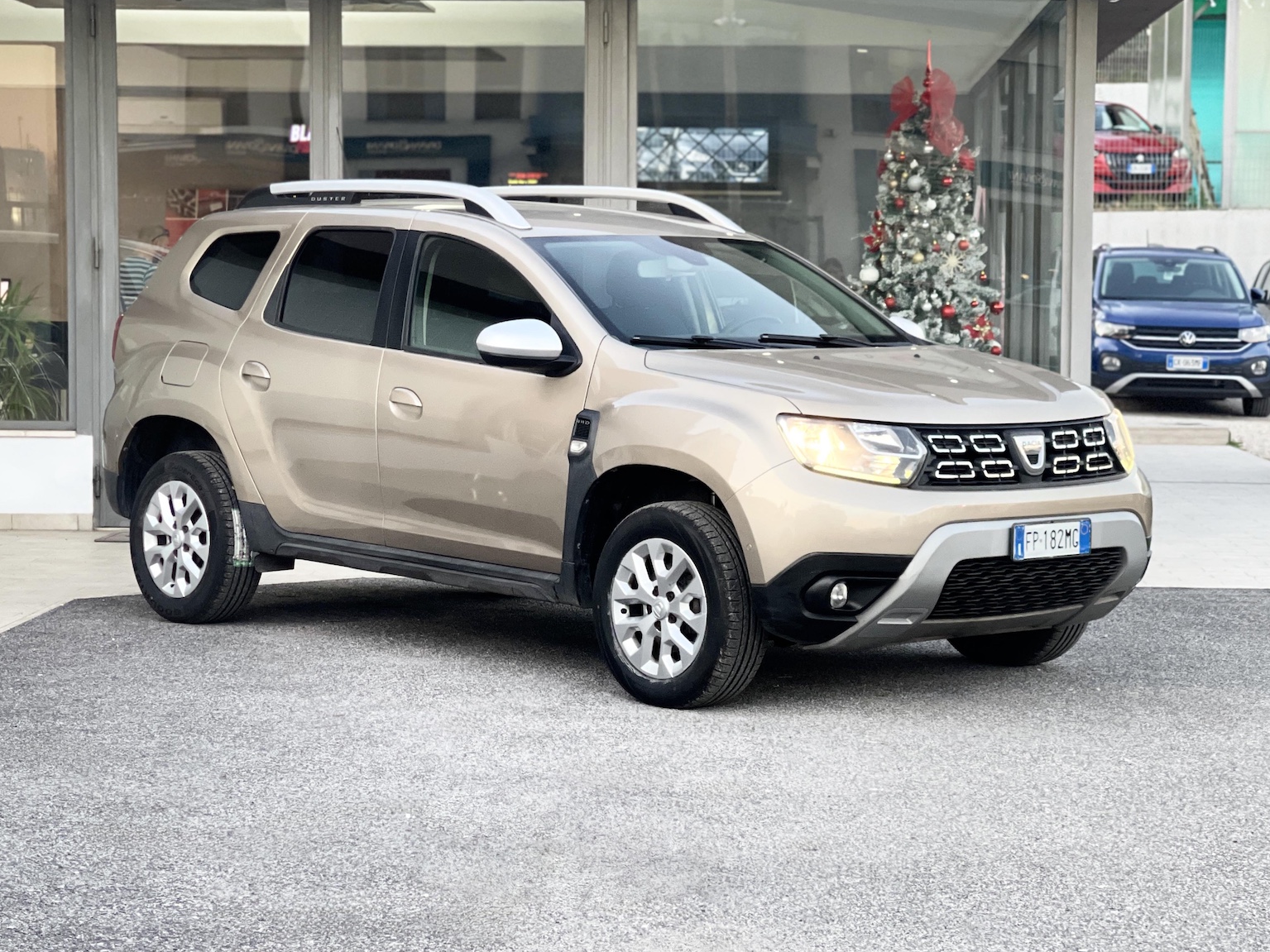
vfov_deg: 22.6
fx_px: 2385
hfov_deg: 29.8
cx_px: 632
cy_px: 475
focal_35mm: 65
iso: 250
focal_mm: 7.5
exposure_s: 1/114
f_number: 2.2
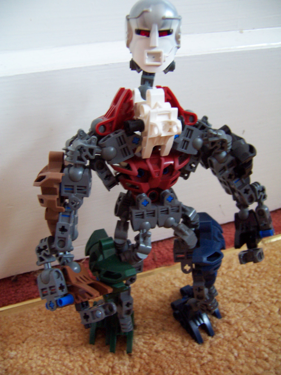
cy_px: 188
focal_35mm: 33
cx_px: 140
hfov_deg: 42.9
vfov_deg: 55.4
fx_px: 357
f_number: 2.8
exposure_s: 1/8
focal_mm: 5.5
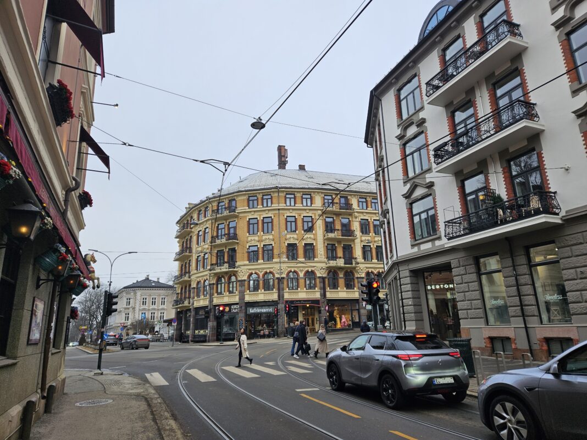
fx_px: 390
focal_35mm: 23
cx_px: 294
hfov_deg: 73.9
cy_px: 220
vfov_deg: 58.9
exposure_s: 1/430
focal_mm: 5.4
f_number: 1.8
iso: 25
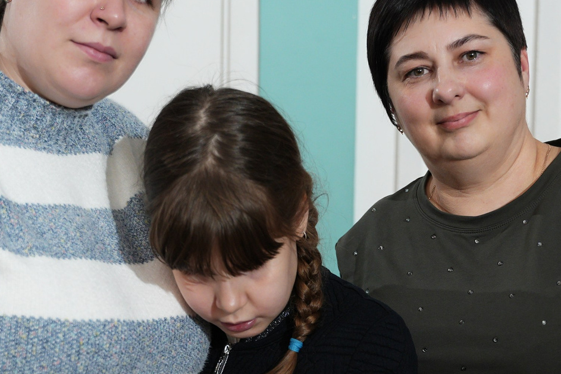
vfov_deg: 14.1
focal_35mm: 96
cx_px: 352
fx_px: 1497
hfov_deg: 21.2
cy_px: 324
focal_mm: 35.4
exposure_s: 1/160
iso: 800
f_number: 3.2
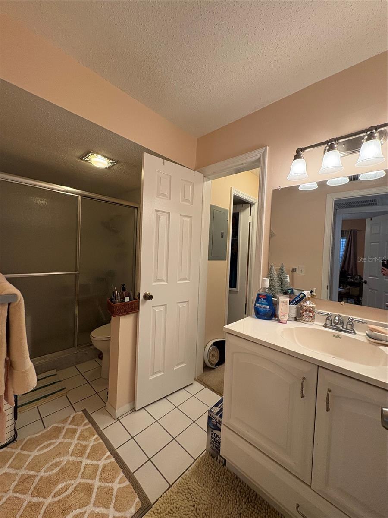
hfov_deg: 85.7
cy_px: 259
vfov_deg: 102.1
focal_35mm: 14
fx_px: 209
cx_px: 194
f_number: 2.2
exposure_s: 1/120
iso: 200
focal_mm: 2.22
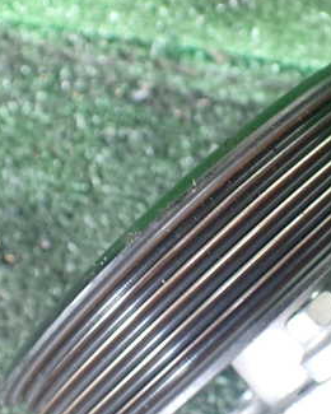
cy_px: 219
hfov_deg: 27.9
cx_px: 232
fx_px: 661
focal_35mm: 54
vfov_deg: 34.7
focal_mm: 5.4
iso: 800
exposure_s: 1/30
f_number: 2.3
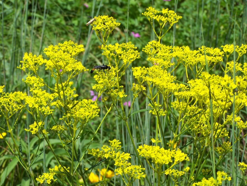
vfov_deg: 11.6
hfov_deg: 15.4
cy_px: 93
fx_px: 913
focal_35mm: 128
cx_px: 124
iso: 80
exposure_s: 1/750
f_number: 4.5
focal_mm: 21.2
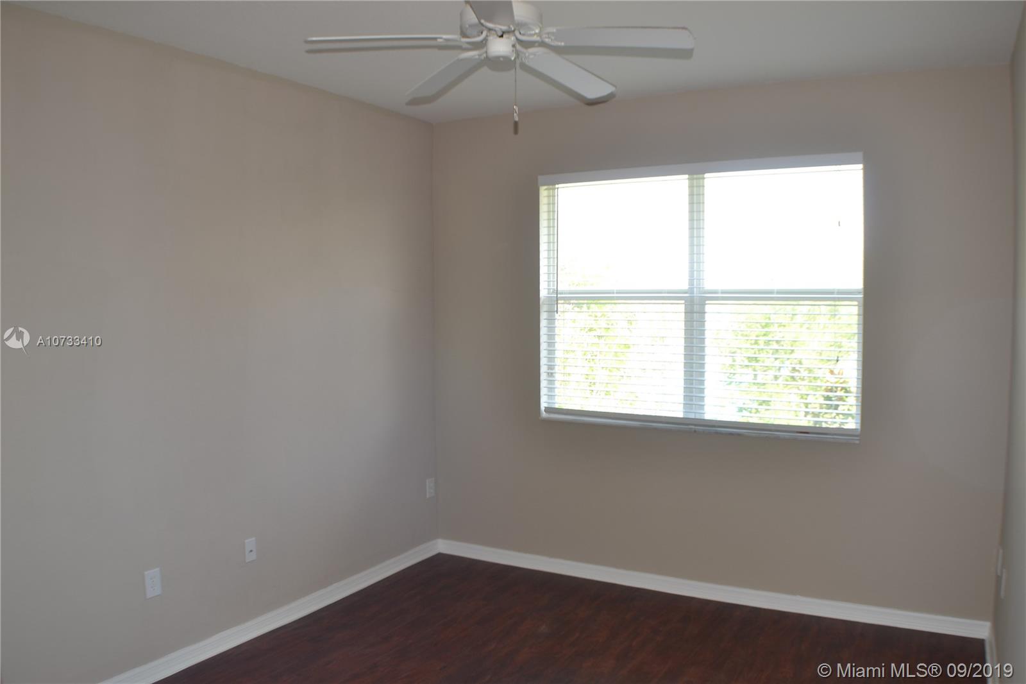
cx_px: 513
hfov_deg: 53.1
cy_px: 342
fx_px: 1026
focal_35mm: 36
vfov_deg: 36.9
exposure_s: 1/20
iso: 100
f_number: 5
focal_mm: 24
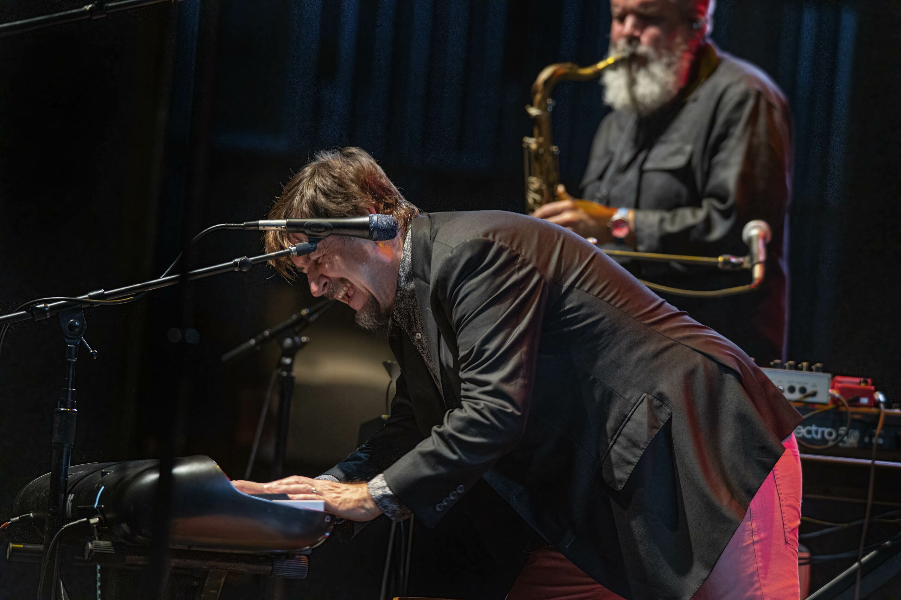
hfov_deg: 5.4
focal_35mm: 380
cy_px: 300
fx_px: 9504
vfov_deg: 3.6
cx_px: 450
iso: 4000
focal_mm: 380
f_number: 6
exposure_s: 1/320
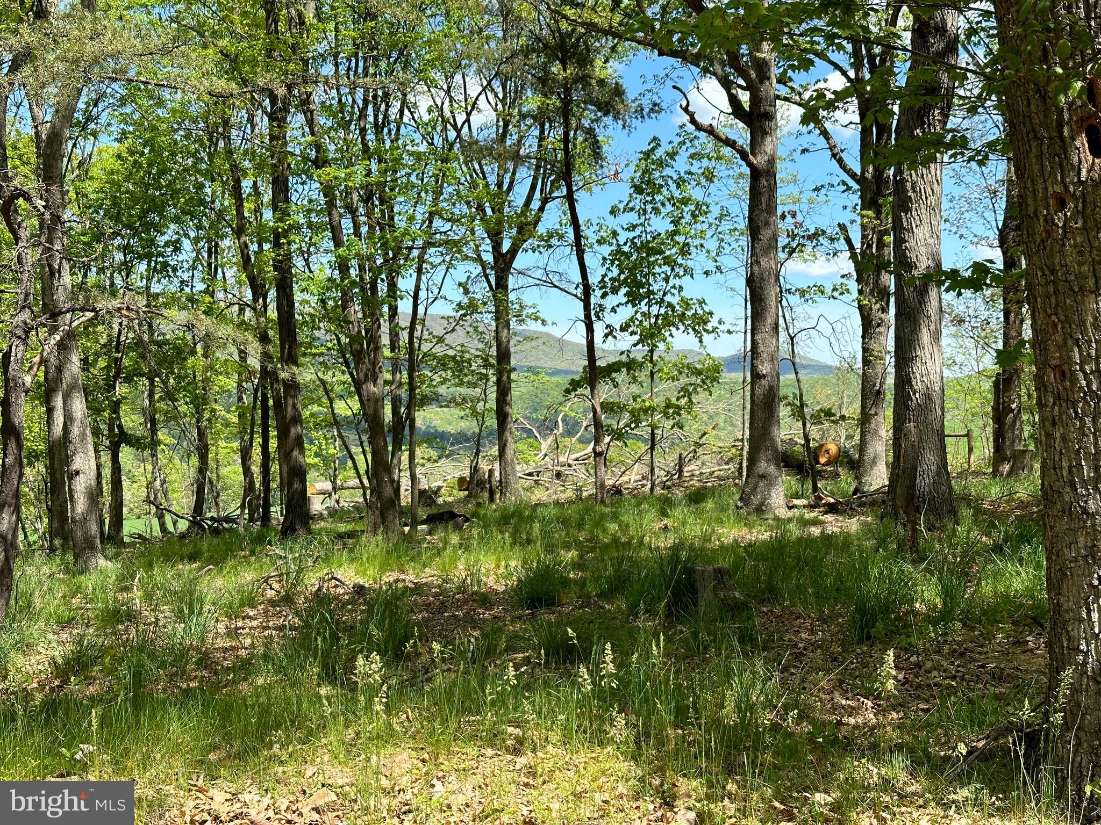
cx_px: 550
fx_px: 1527
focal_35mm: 48
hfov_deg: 39.7
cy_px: 412
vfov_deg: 30.3
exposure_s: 1/1880
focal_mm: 6.86
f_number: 1.78
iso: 64
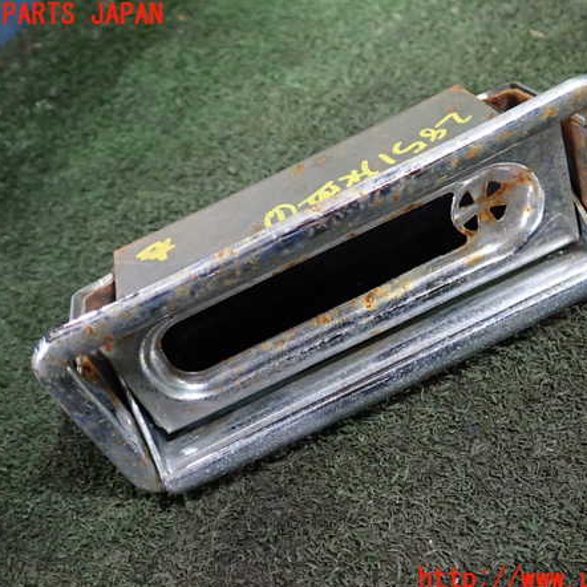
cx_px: 320
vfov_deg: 46.0
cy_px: 297
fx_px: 691
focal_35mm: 36
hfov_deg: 46.0
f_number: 2.3
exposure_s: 1/30
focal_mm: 5.4
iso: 320
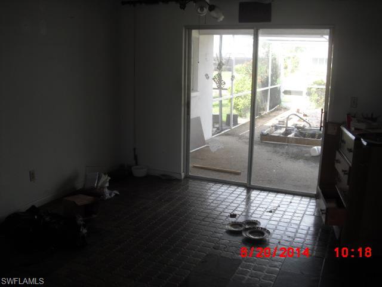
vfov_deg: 39.7
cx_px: 191
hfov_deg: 51.4
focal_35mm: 36
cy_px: 144
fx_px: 397
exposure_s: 1/80
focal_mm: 6.3
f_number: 3.1
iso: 100
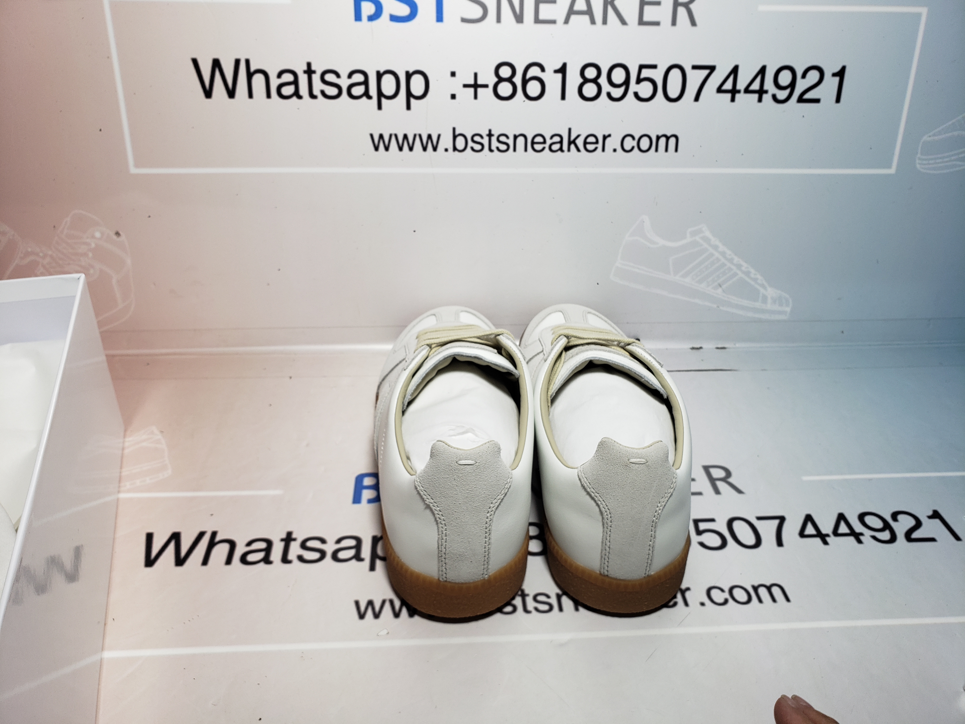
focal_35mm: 26
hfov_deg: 67.3
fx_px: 725
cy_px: 362
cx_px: 482
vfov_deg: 53.1
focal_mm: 4.3
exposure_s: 1/220
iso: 50
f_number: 2.4
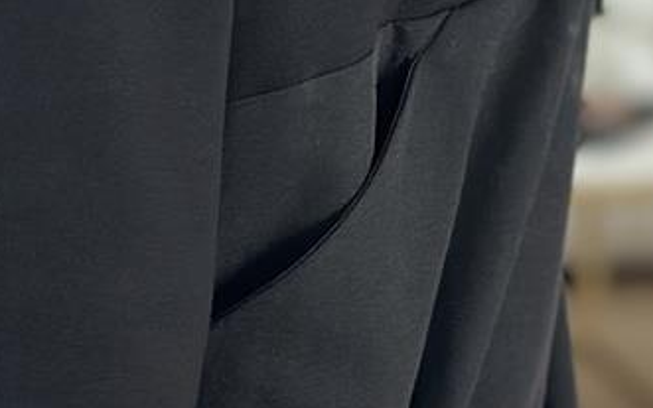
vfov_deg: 5.3
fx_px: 4379
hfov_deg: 8.5
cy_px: -79
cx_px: 320
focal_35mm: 246
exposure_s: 1/100
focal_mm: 6.86
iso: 100
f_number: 1.78
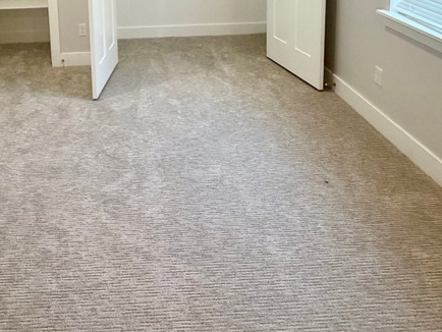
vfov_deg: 35.7
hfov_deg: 53.8
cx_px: 134
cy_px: -45
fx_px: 422
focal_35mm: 33
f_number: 2.2
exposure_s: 1/120
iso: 250
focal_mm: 2.22
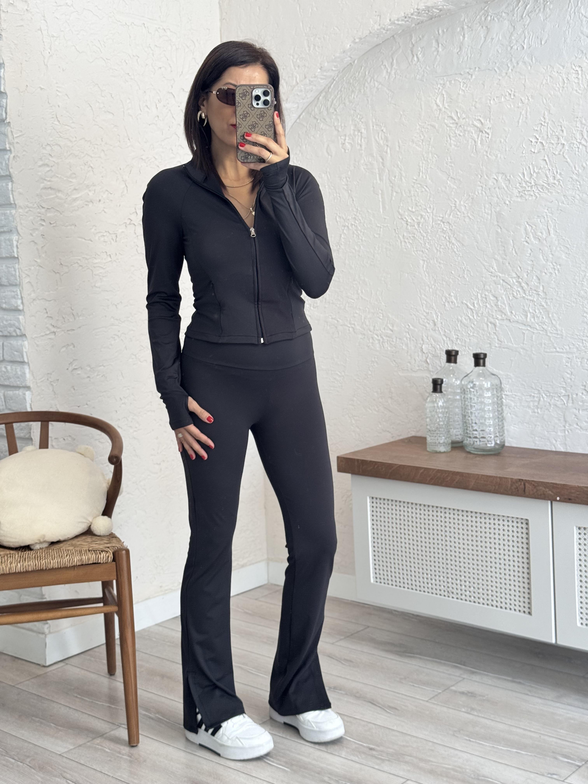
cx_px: 294
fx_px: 1087
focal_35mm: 48
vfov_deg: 39.7
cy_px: 392
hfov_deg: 30.3
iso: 100
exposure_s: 1/120
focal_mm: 6.76
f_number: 1.78
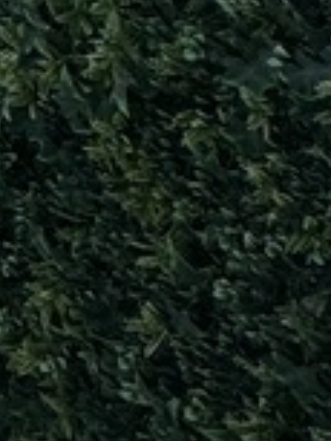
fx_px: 1400
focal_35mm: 110
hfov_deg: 8.7
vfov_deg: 14.7
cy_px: -441
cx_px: -881
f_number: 2.2
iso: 40
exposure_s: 1/1299
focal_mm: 2.22
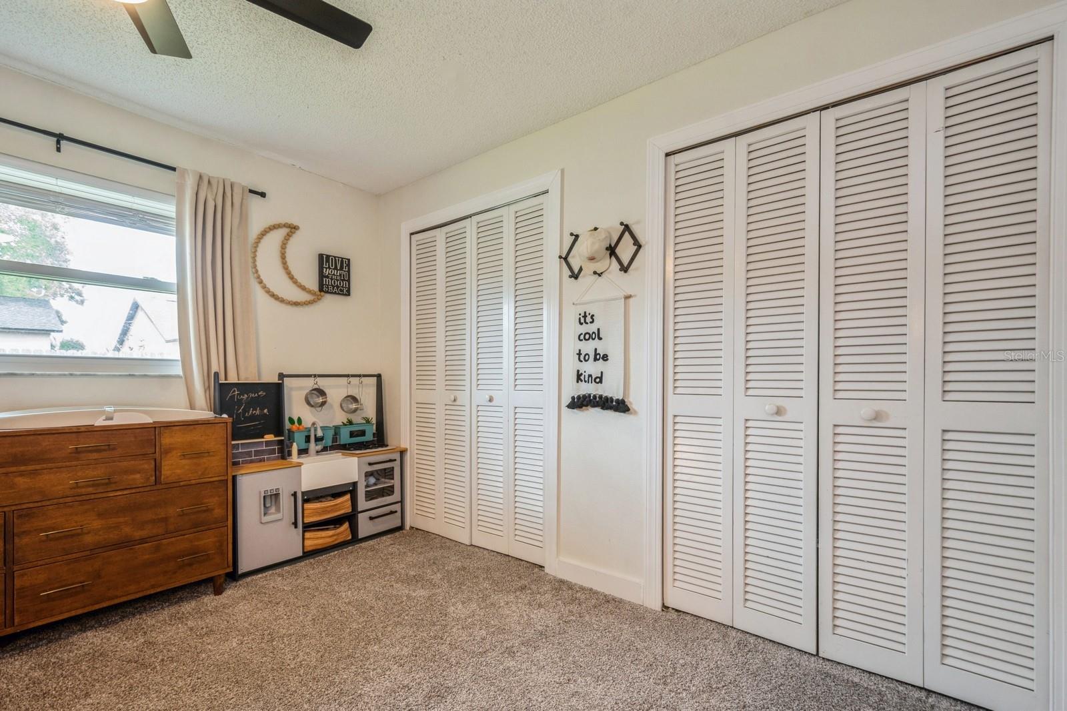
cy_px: 356
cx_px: 534
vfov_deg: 77.3
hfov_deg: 100.4
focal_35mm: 15
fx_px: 444
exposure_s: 1/6
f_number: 8
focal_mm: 10
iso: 200
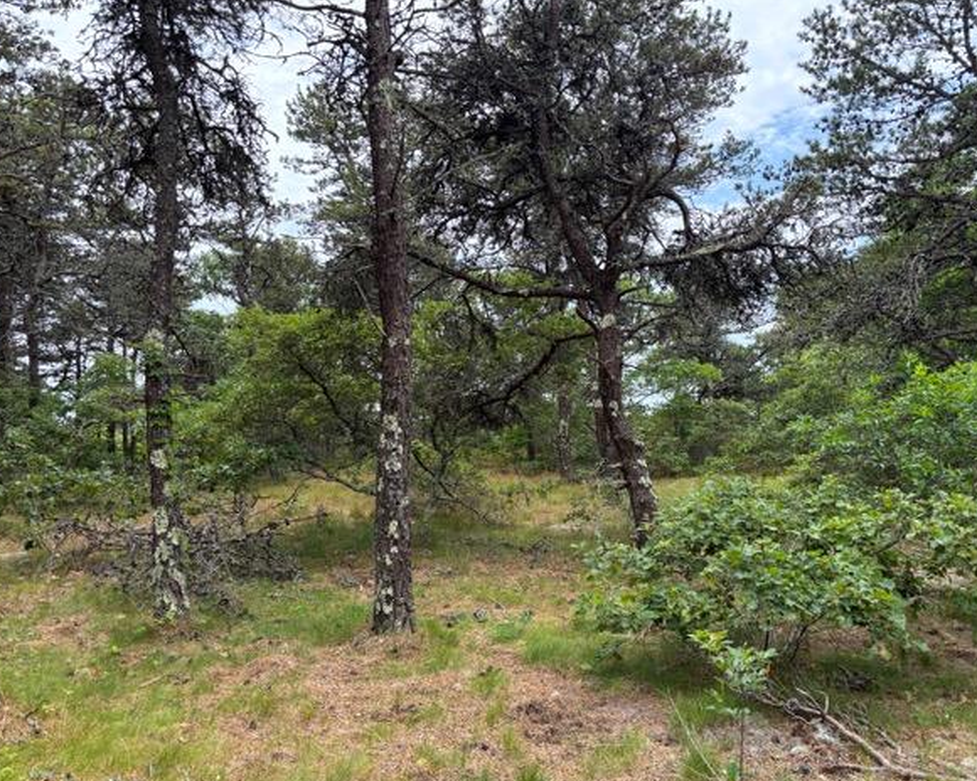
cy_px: 389
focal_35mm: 28
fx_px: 810
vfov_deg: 51.5
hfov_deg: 62.2
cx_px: 514
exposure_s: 1/824
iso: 50
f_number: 1.6
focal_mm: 5.96
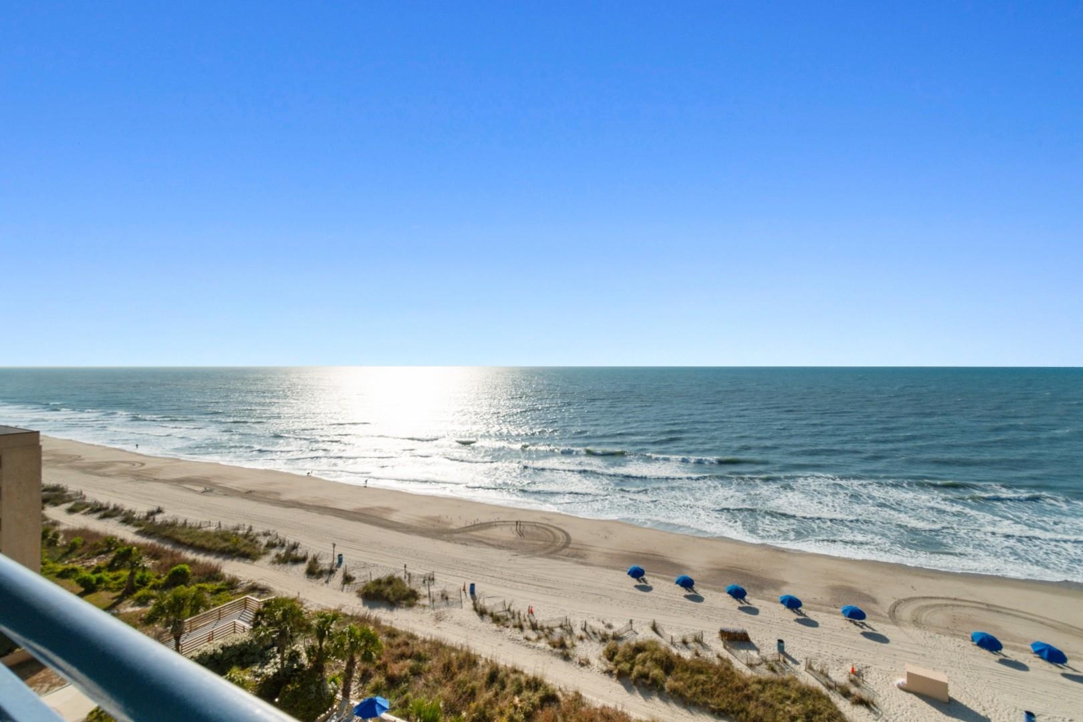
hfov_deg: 100.4
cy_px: 361
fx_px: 451
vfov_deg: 77.3
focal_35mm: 15
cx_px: 542
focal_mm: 10
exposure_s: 1/640
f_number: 13
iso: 100
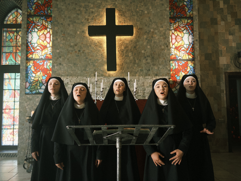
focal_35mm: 26
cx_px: 120
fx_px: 181
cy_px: 90
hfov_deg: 67.3
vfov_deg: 53.1
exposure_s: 1/100
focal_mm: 5.96
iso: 125
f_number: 1.6
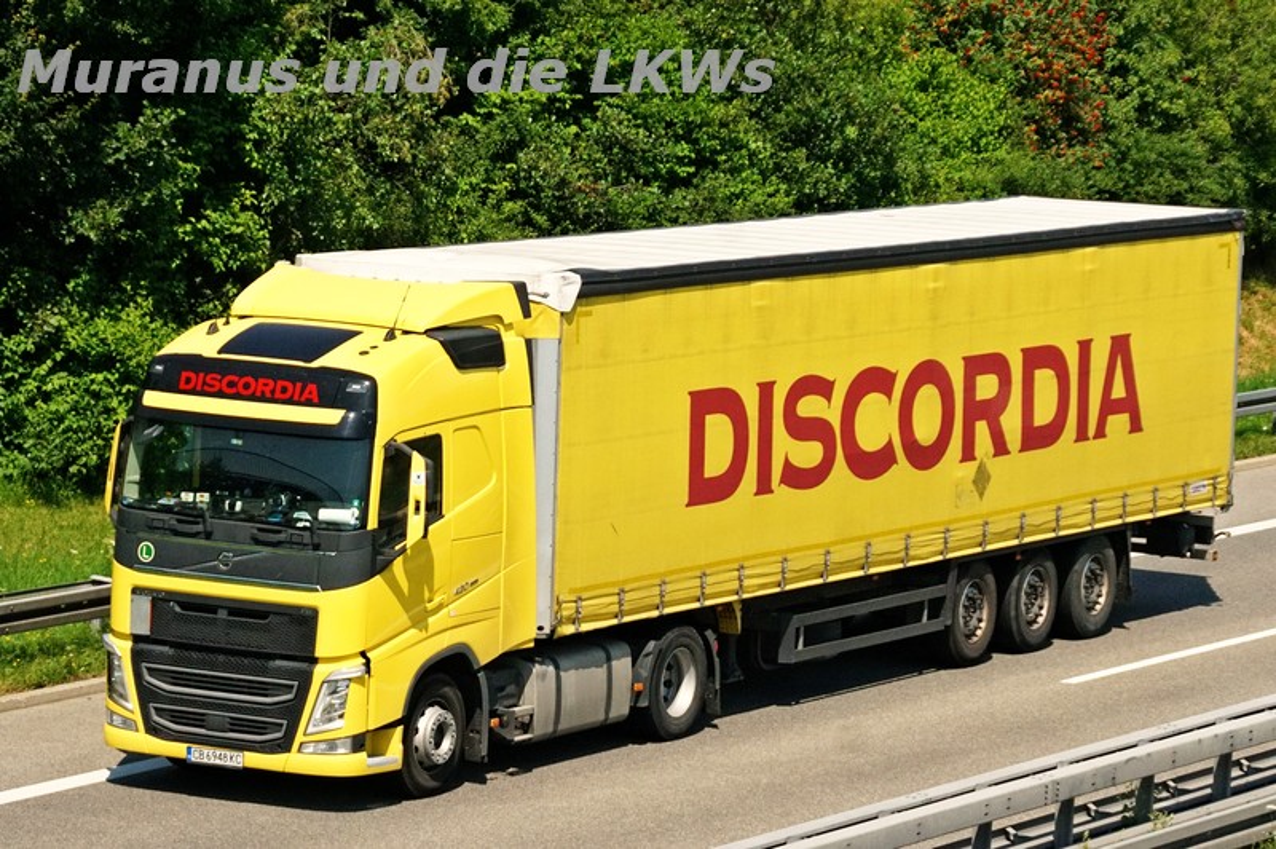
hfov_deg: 18.2
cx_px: 638
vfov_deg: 12.2
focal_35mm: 112
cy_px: 424
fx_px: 3984
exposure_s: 1/2500
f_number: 8
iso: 1000
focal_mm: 75
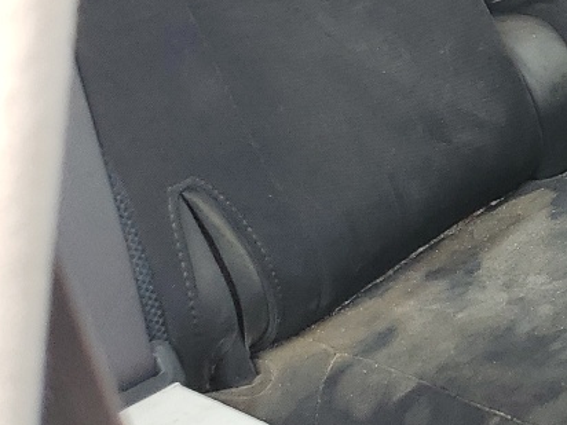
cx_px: 1090
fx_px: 1654
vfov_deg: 14.4
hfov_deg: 15.8
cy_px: -8
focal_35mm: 101
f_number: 1.5
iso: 50
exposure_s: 1/294
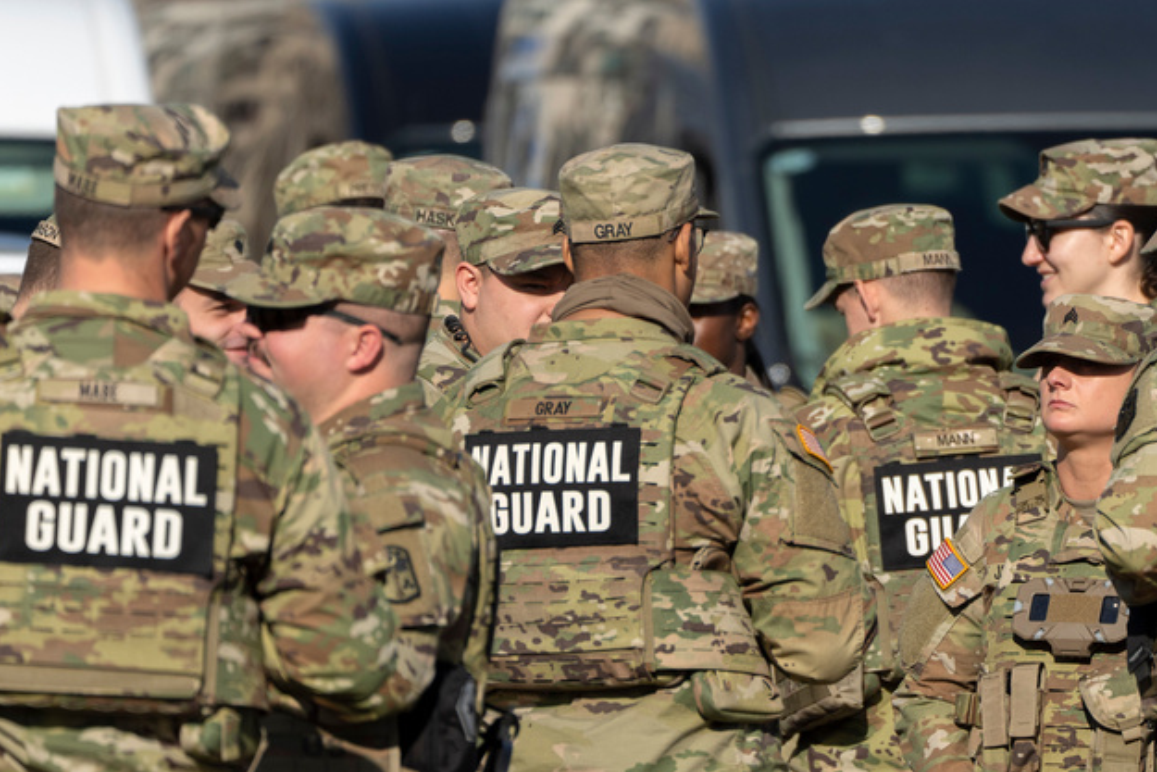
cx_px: 794
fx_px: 21055
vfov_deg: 2.1
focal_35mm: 655
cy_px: 454
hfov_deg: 3.1
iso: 200
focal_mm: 400
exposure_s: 1/1250
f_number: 5.6
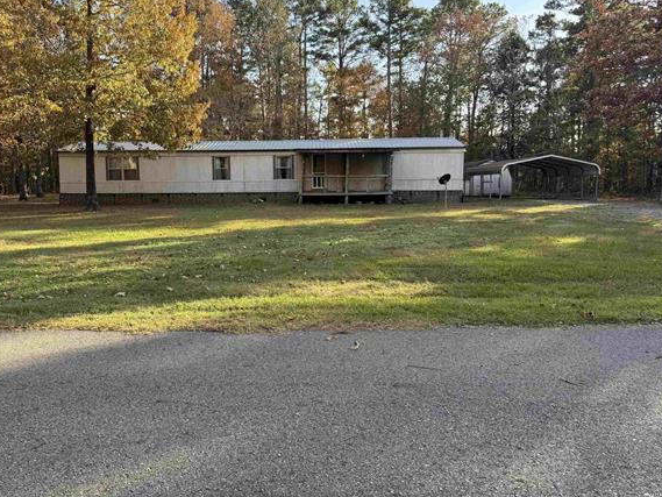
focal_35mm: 27
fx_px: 516
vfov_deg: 51.3
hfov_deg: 65.2
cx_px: 301
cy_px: 219
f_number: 1.78
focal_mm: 6.76
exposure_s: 1/593
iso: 80
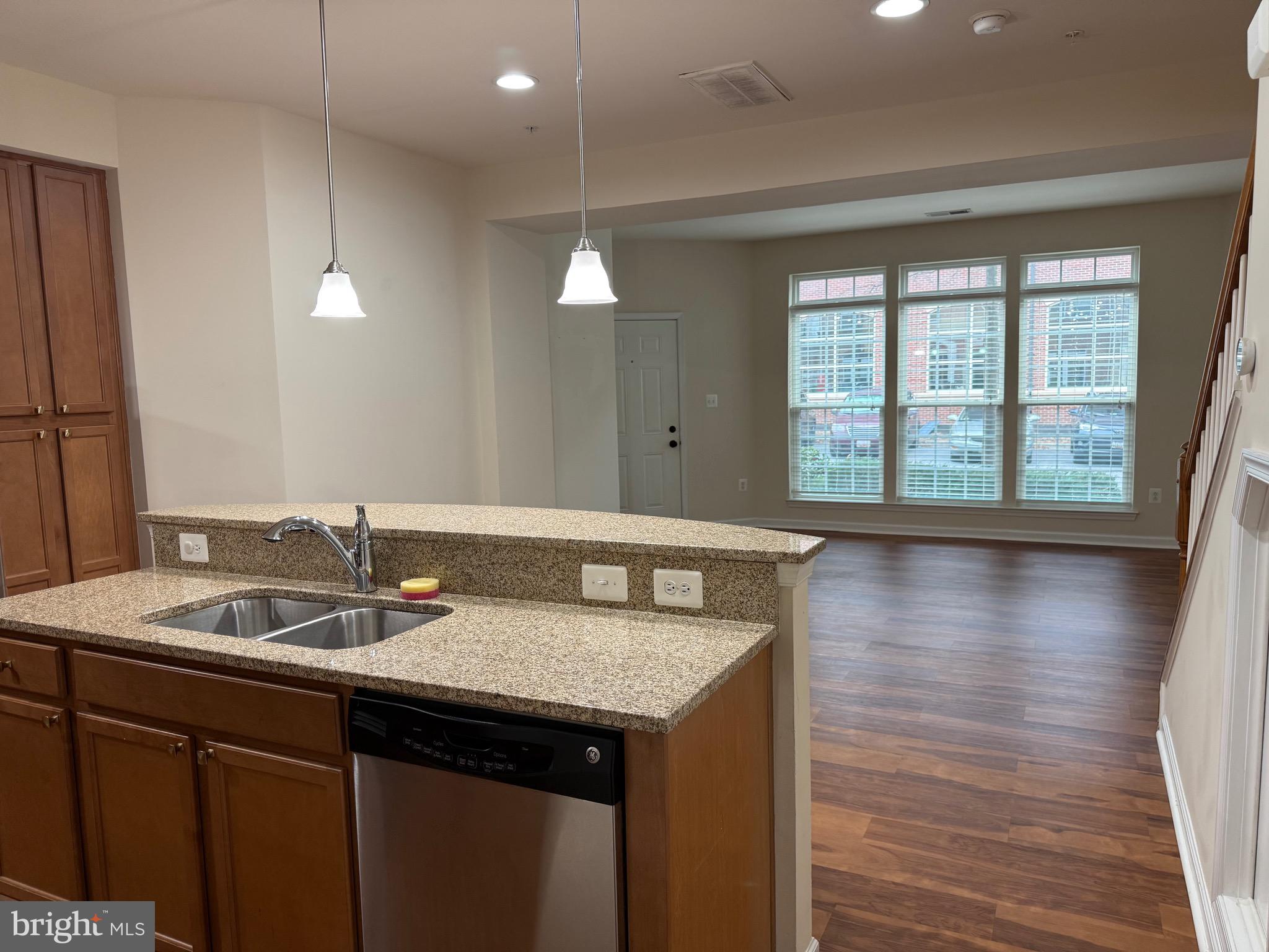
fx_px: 880
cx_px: 634
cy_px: 476
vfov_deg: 56.8
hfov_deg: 71.6
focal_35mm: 24
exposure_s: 1/60
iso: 125
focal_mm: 6.76
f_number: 1.78
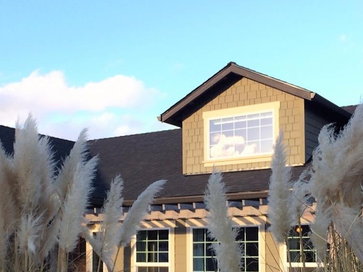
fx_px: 608
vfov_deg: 24.9
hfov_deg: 33.1
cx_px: 146
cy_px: 207
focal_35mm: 58
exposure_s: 1/519
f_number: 2.2
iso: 32
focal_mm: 4.15
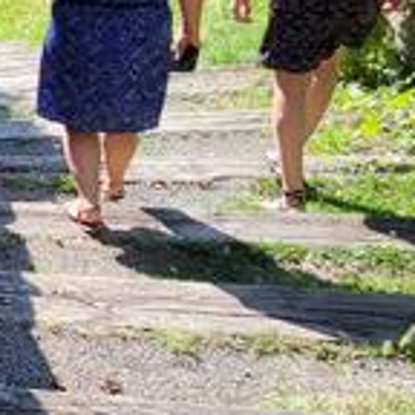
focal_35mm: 64
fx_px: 868
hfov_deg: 19.6
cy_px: 75
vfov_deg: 26.3
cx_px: -340
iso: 32
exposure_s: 1/467
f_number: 2.2
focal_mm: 1.74
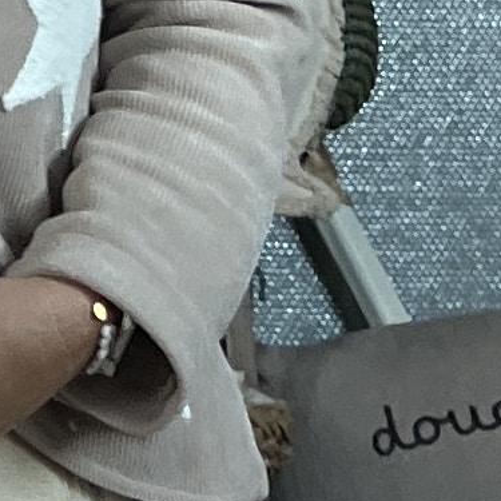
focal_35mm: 142
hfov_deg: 11.9
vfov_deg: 12.2
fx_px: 2325
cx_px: -172
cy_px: 1
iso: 125
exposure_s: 1/62
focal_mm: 5.7
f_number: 1.5
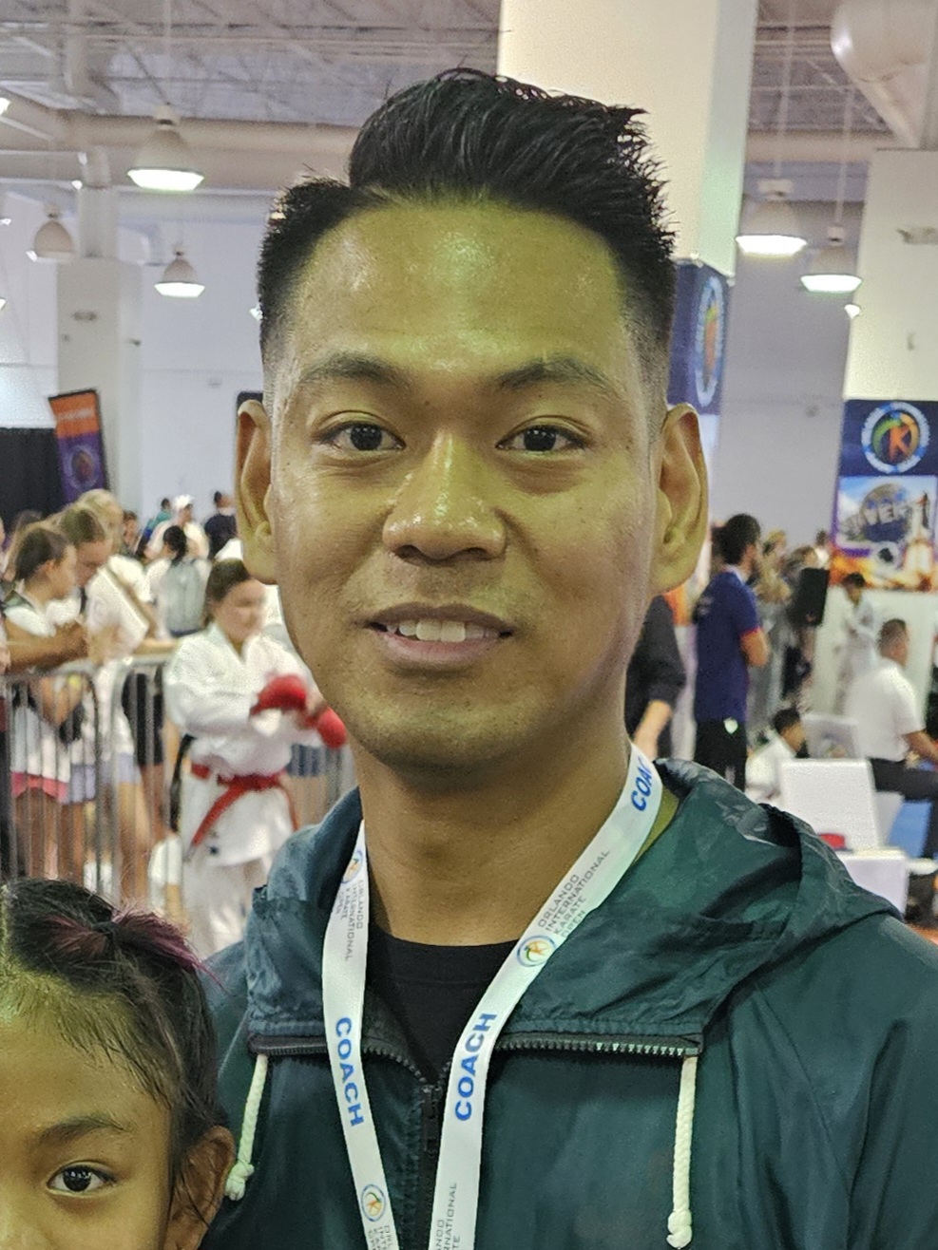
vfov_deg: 73.9
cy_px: 625
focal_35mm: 23
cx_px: 469
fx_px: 831
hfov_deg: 58.9
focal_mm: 6.3
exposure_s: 1/45
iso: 640
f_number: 1.7
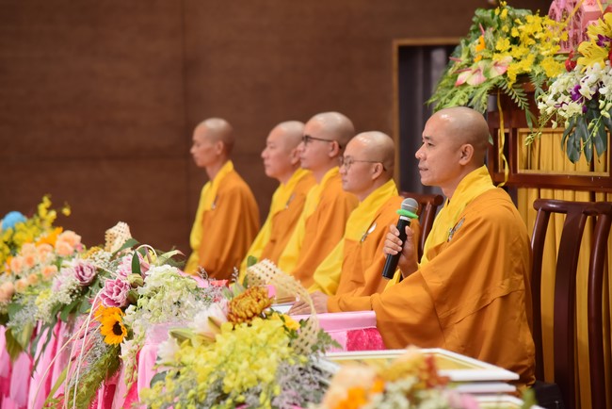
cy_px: 204
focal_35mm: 120
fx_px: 2041
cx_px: 306
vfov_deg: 11.4
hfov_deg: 17.1
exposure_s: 1/160
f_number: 4
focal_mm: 120
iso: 1000
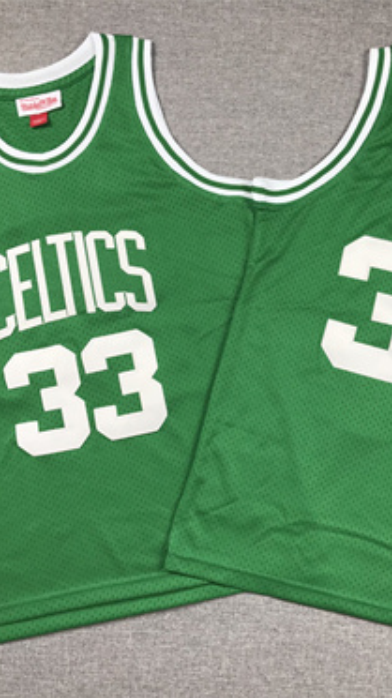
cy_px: 350
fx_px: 758
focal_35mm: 41
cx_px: 238
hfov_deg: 28.9
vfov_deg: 49.4
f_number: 1.8
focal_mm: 3.99
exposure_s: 1/100
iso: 25
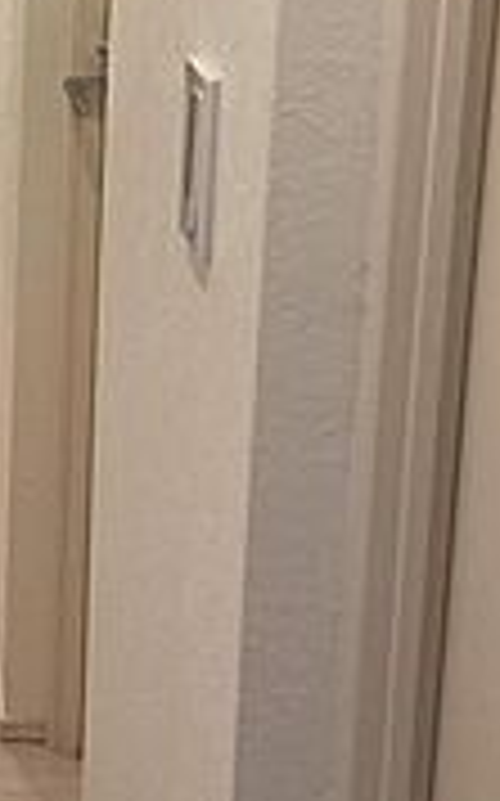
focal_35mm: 83
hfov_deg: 14.6
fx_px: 1813
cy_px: 76
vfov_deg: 24.2
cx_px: -252
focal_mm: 4.15
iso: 32
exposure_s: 1/15
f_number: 2.2
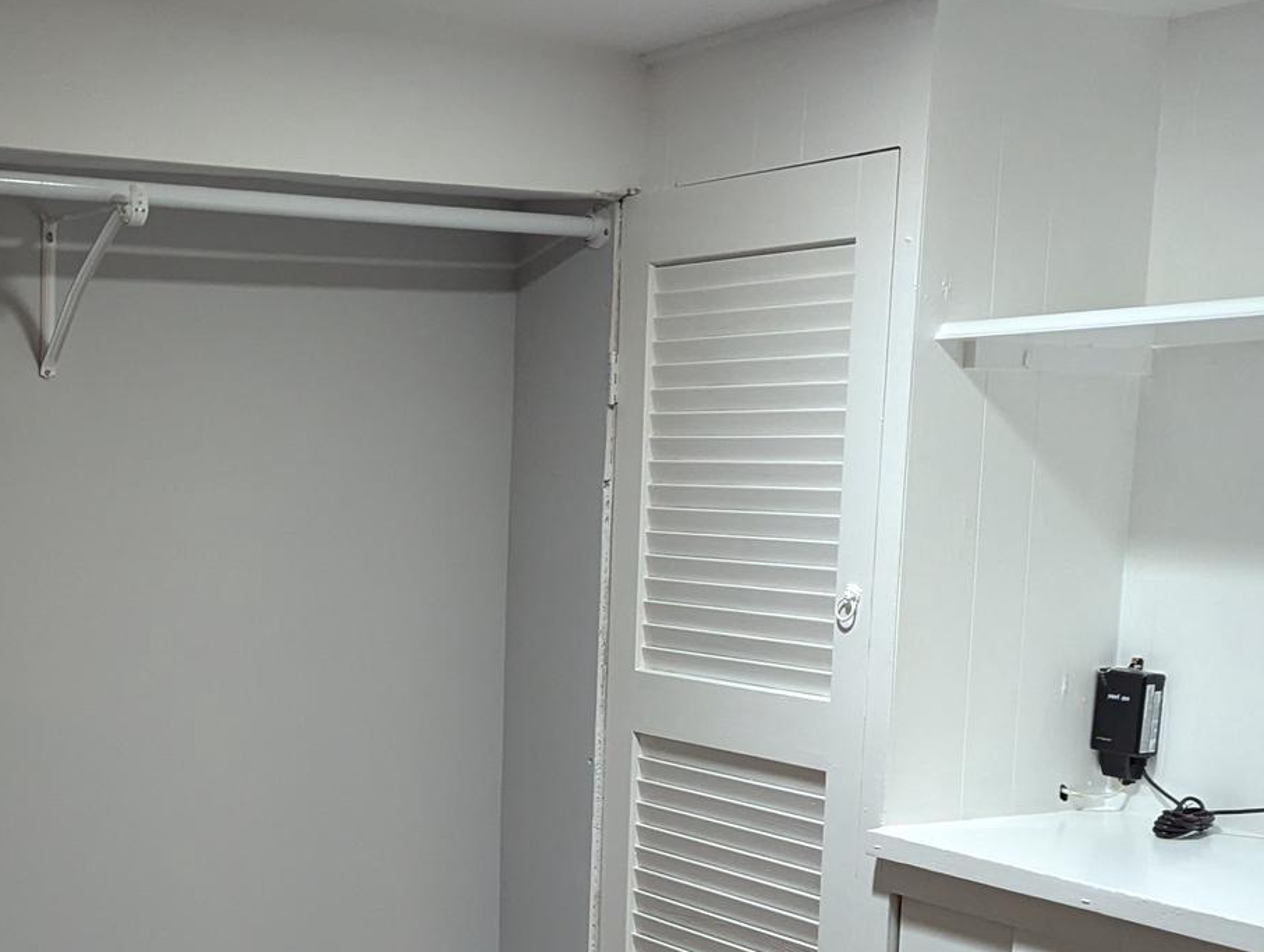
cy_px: 739
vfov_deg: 26.7
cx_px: 256
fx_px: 1975
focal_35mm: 54
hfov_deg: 34.4
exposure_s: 1/40
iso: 691
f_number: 1.85
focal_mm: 6.81
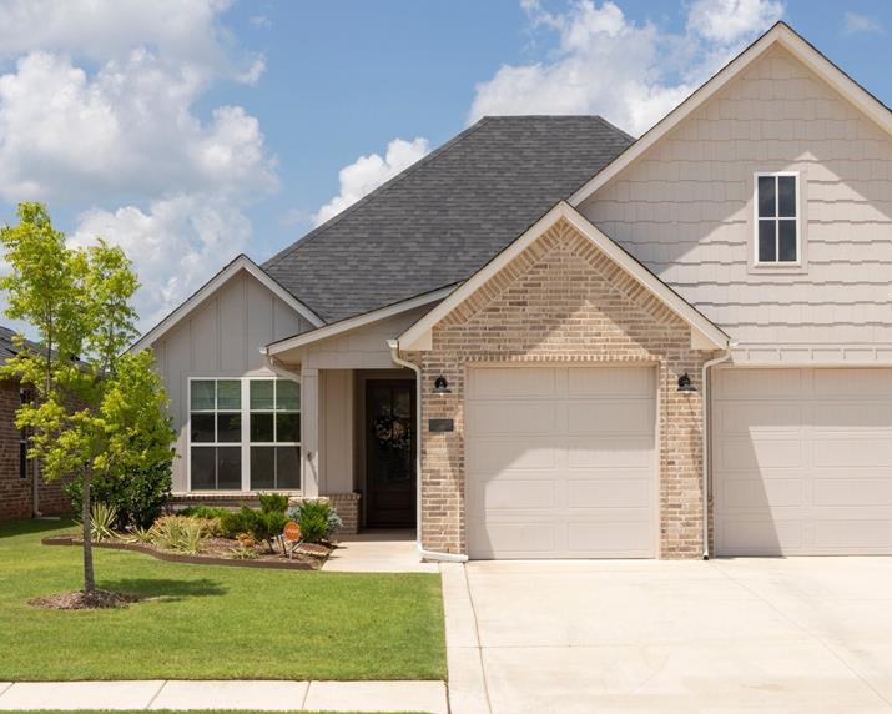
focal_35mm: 47
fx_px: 1241
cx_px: 588
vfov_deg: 32.1
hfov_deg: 39.1
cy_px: 326
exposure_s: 1/500
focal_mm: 35
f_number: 10
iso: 200
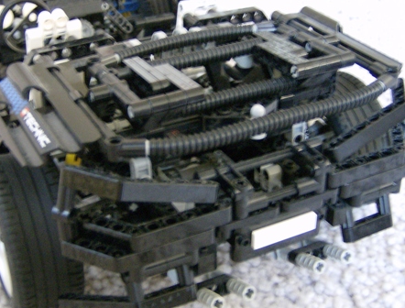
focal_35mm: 57
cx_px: 170
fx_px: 670
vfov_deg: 25.9
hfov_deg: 33.6
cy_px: 141
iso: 200
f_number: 2.8
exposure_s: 1/6.55
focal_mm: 6
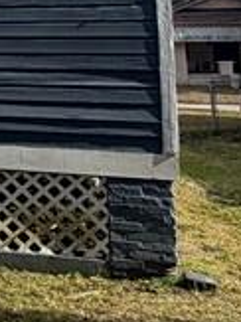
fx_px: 818
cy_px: -24
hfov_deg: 12.3
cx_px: -379
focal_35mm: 88
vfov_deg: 21.3
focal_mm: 2.22
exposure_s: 1/1001
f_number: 2.2
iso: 20
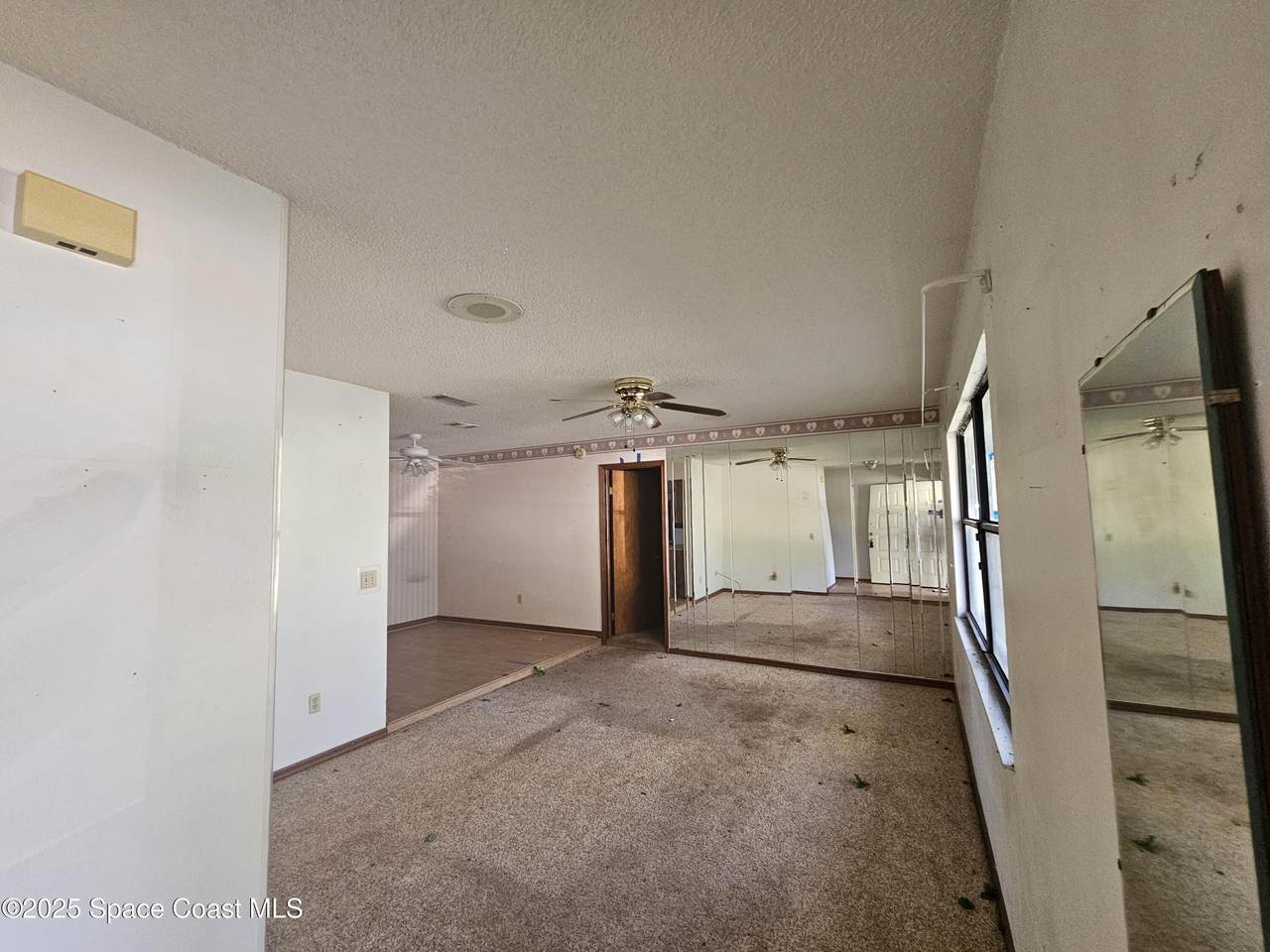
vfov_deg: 89.9
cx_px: 635
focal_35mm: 13
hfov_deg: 106.2
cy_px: 476
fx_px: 477
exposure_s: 1/100
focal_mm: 2.2
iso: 500
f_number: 2.2
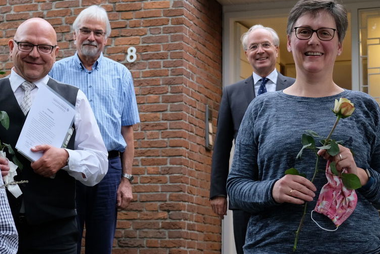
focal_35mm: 96
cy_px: 101
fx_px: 1014
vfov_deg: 14.3
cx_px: 194
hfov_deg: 21.2
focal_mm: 30.2
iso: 640
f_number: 3.6
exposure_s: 1/125
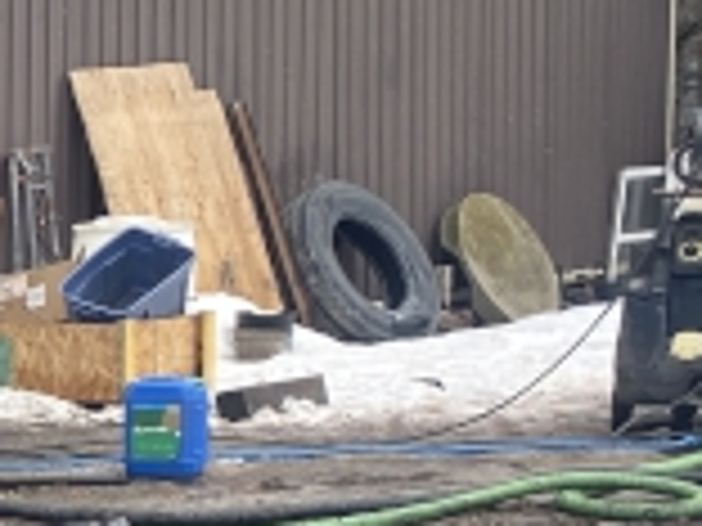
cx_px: -864
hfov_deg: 12.4
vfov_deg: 11.0
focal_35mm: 133
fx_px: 2697
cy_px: 535
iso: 32
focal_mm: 4.25
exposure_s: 1/446
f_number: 1.8
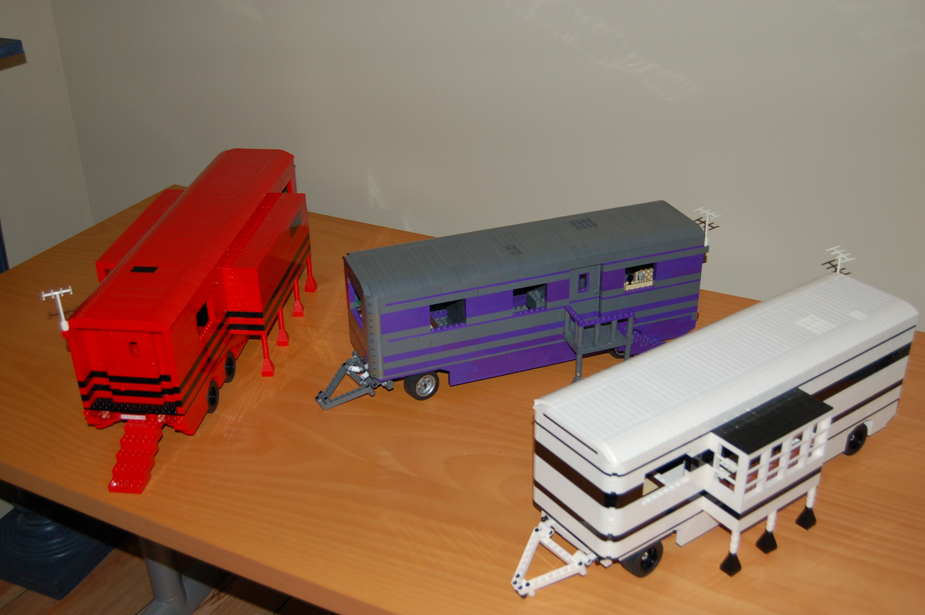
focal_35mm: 39
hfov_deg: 49.6
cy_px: 308
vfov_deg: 34.1
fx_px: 1001
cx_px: 462
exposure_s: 1/60
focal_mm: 26
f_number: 4
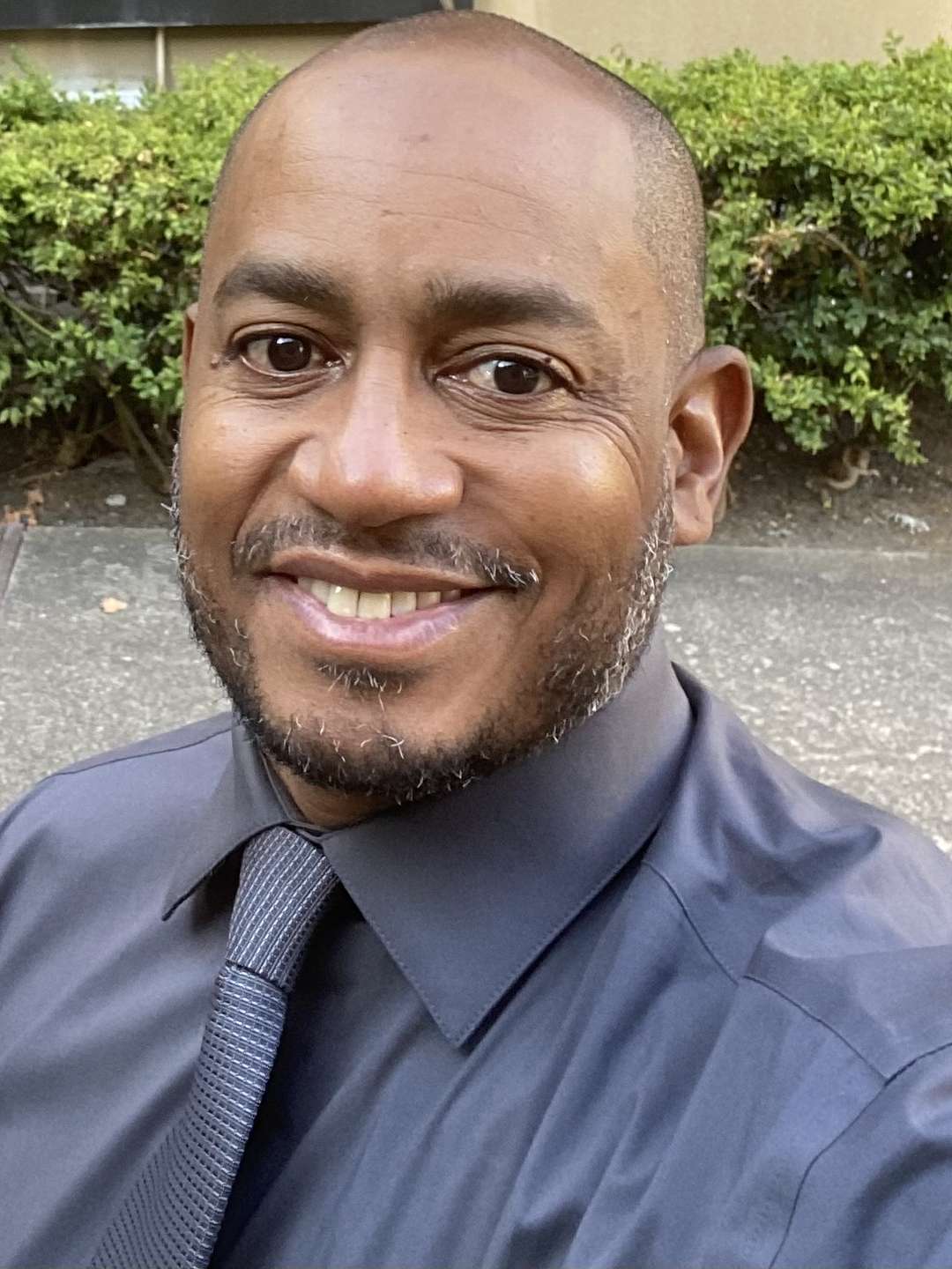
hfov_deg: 46.8
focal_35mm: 30
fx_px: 1100
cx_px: 476
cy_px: 634
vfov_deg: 60.0
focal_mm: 2.71
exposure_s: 1/82
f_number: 2.2
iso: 100
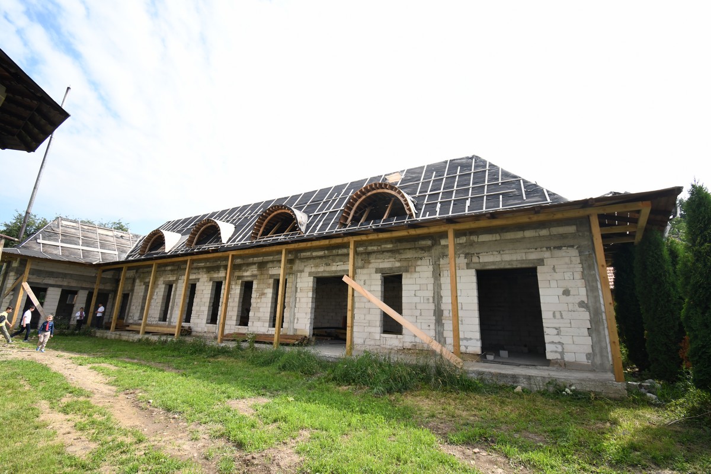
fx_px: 296
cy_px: 237
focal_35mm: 15
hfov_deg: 100.4
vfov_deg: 77.3
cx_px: 356
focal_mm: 10
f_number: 4.5
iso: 400
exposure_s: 1/1000
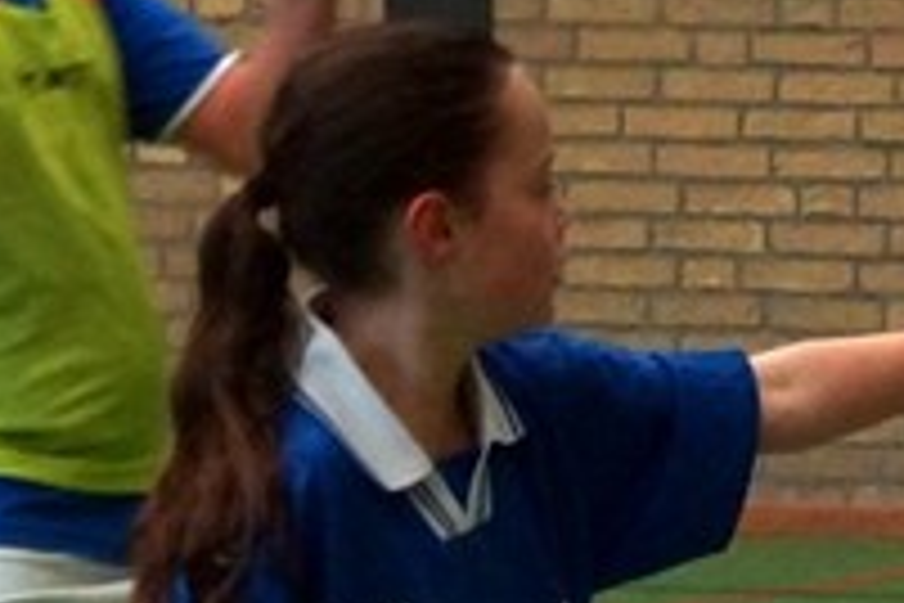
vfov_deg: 4.5
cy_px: 724
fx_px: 7683
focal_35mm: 306
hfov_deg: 6.7
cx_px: 486
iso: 1250
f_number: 4.5
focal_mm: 40
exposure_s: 1/160
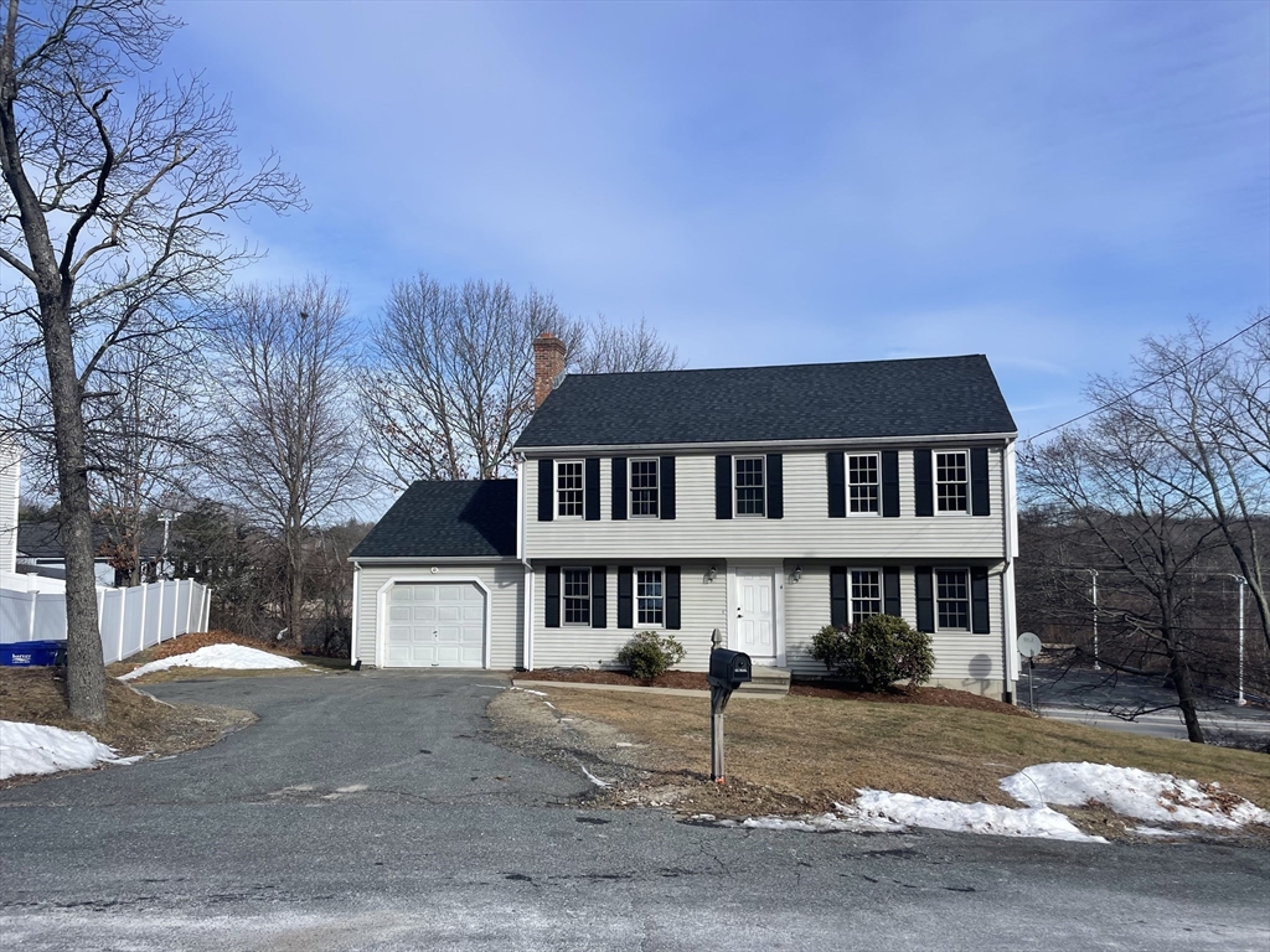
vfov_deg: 53.1
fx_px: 954
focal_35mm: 26
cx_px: 635
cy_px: 476
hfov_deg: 67.3
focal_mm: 4.2
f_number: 1.6
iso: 32
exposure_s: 1/3731
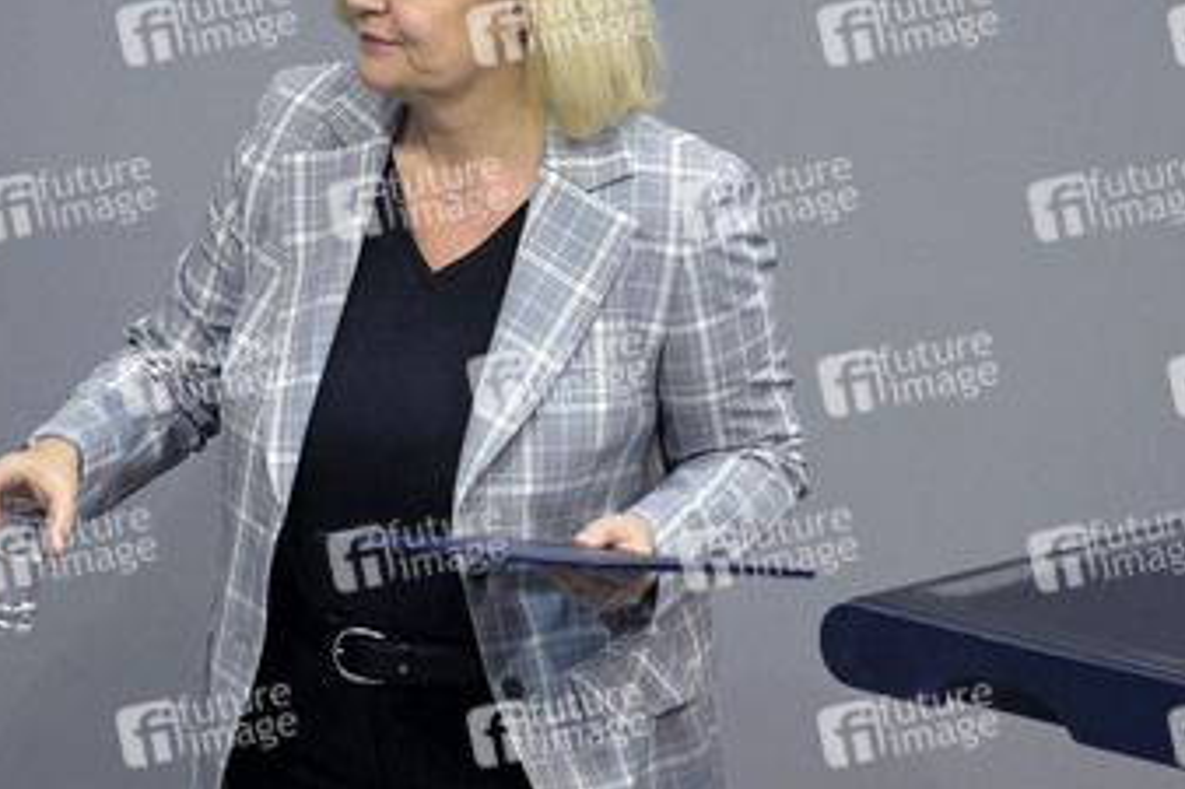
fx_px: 18424
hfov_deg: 3.7
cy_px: 288
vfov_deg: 2.5
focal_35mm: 560
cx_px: 465
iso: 8000
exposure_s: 1/400
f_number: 5.6
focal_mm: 420
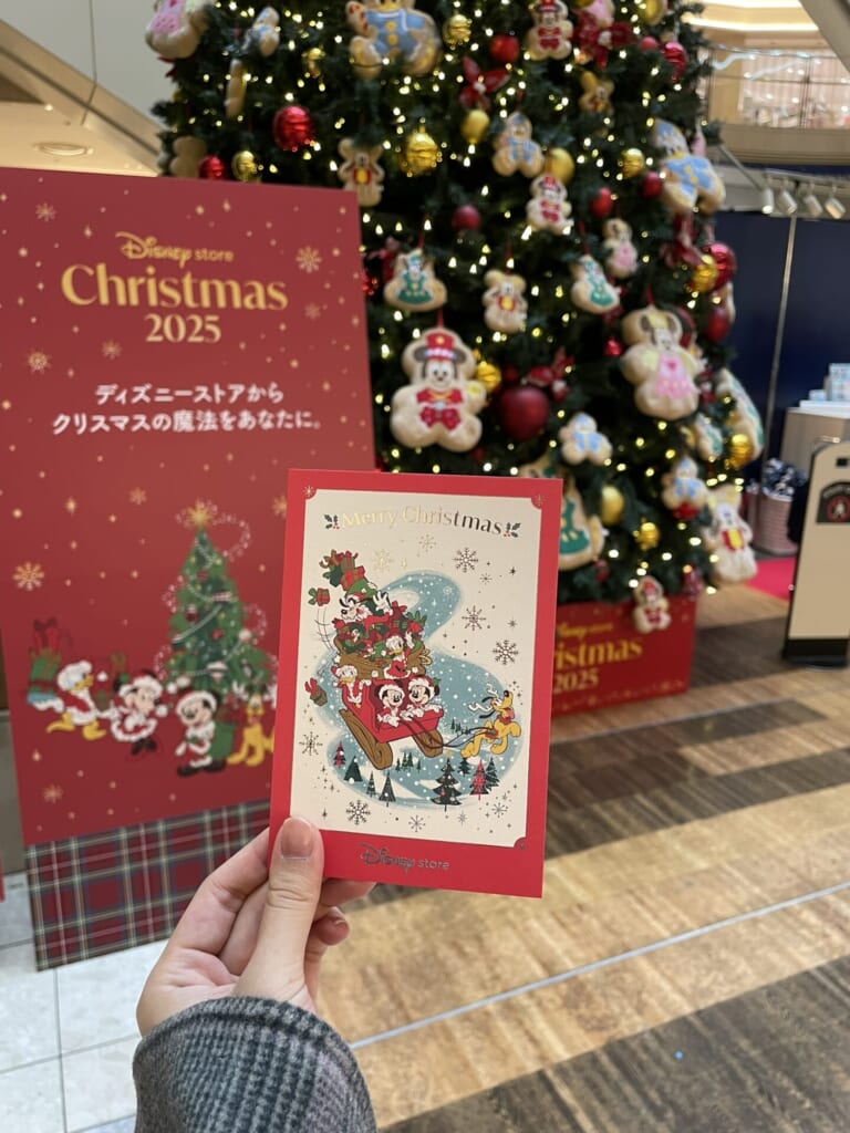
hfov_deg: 53.1
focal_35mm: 26
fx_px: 851
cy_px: 566
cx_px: 425
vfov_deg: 67.3
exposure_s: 1/50
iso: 80
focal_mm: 4.2
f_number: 1.6
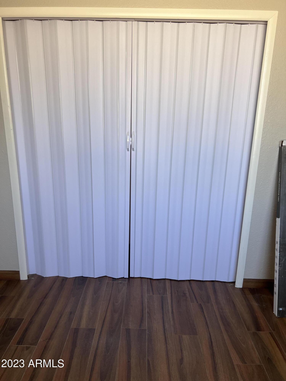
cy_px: 190
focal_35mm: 26
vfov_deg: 67.3
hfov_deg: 53.1
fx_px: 286
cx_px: 143
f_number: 1.5
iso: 50
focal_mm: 5.7
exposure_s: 1/121
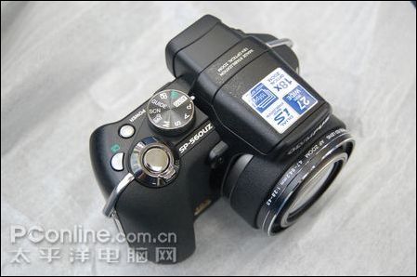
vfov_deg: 26.4
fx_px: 590
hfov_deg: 38.9
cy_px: 138
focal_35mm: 51
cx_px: 208
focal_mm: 34
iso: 1600
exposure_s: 1/40
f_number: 4.5
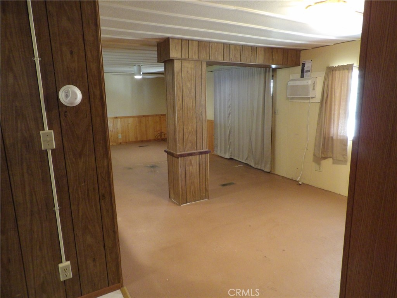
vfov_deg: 56.8
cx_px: 198
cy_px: 149
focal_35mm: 24
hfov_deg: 71.6
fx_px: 275
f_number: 3.2
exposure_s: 1/17
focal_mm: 4.3
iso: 766
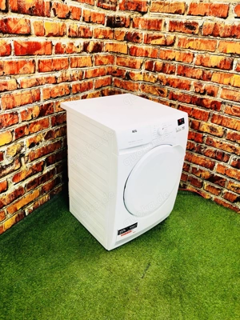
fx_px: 259
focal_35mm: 28
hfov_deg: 49.7
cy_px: 160
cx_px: 120
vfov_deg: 63.4
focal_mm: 3.99
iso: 40
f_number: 1.8
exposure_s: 1/30
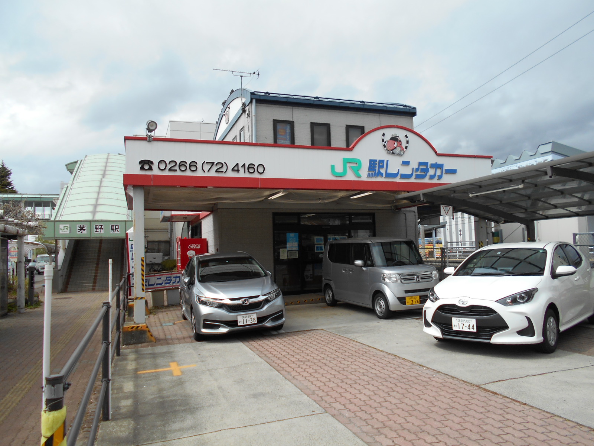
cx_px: 297
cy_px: 223
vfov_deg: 53.1
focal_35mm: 26
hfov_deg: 67.3
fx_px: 446
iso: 80
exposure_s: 1/640
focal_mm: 4.6
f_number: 3.2
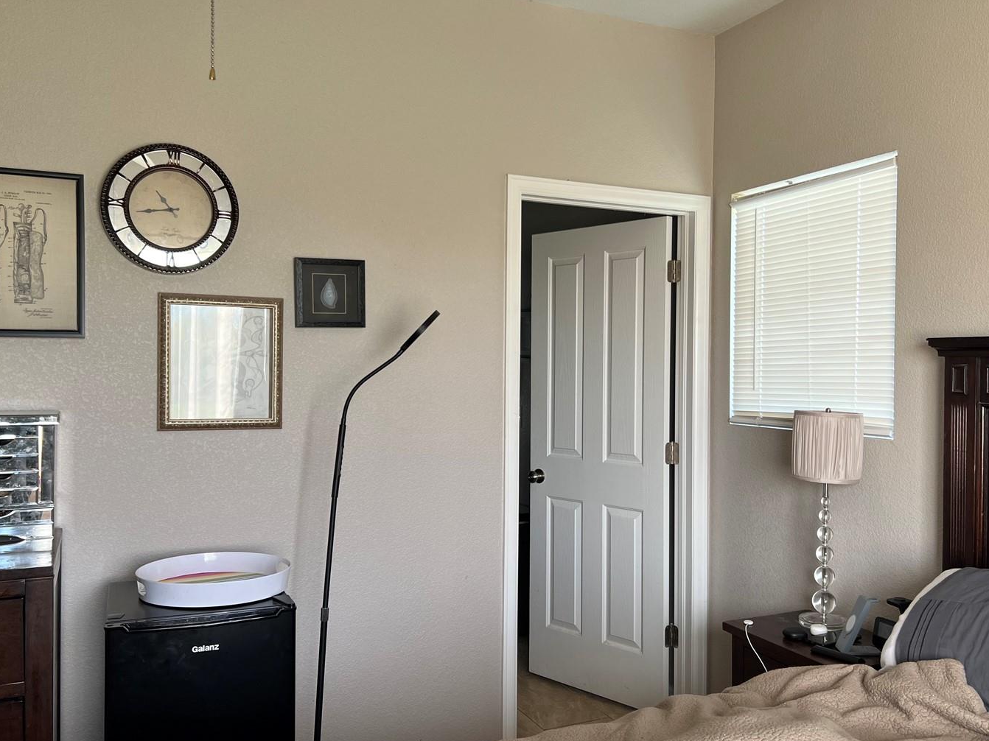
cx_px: 515
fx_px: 886
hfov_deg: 58.3
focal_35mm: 31
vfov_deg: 45.4
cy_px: 369
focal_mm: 5.7
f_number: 1.5
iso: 64
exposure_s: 1/121
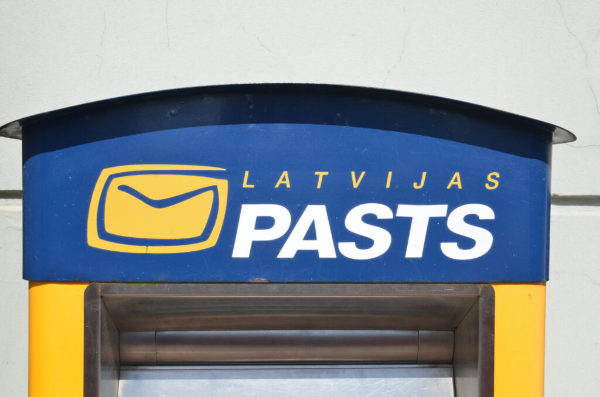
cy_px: 198
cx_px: 300
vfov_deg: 29.7
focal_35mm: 45
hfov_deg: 43.7
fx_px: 748
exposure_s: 1/250
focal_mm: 30
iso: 250
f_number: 13
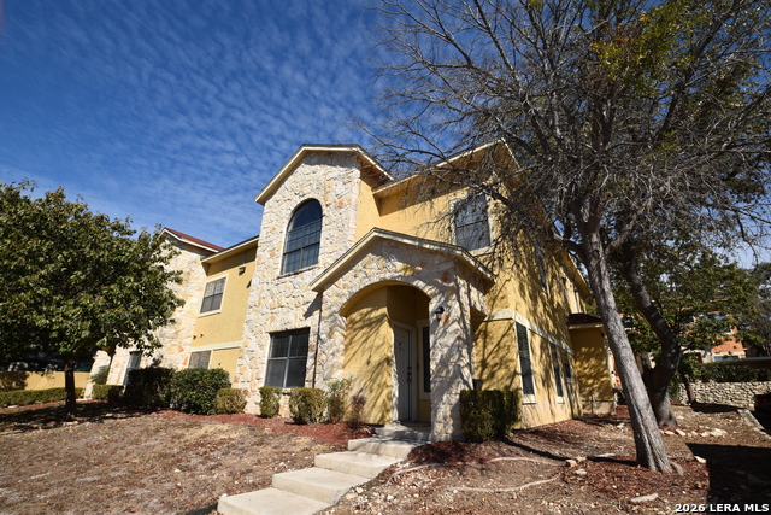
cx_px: 386
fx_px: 321
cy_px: 258
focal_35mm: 15
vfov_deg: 77.4
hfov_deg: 100.4
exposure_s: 1/200
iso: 100
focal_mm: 10
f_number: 10
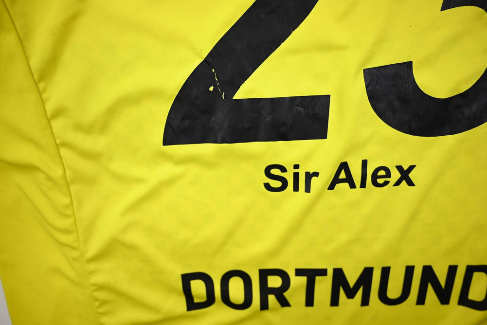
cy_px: 162
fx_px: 338
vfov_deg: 51.3
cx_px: 244
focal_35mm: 25
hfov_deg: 71.5
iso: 200
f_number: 4.8
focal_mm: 25
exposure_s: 1/180
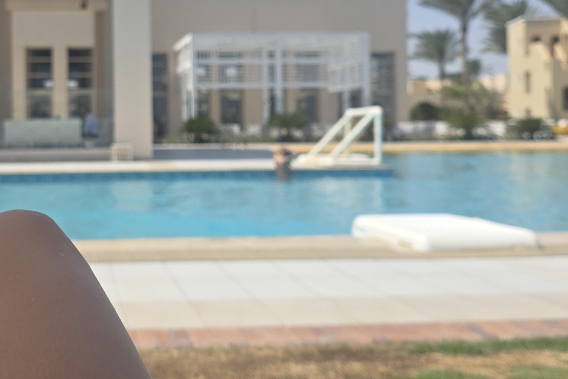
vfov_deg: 22.5
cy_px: 116
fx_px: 947
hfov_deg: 32.9
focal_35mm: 60
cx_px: 156
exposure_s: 1/7061
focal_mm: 6.3
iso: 80
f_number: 1.7
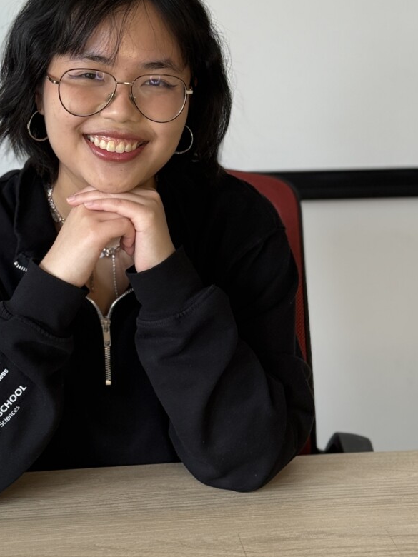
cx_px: 121
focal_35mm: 84
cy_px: 163
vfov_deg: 23.1
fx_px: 1352
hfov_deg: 17.5
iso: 100
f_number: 1.78
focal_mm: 6.76
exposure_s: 1/99
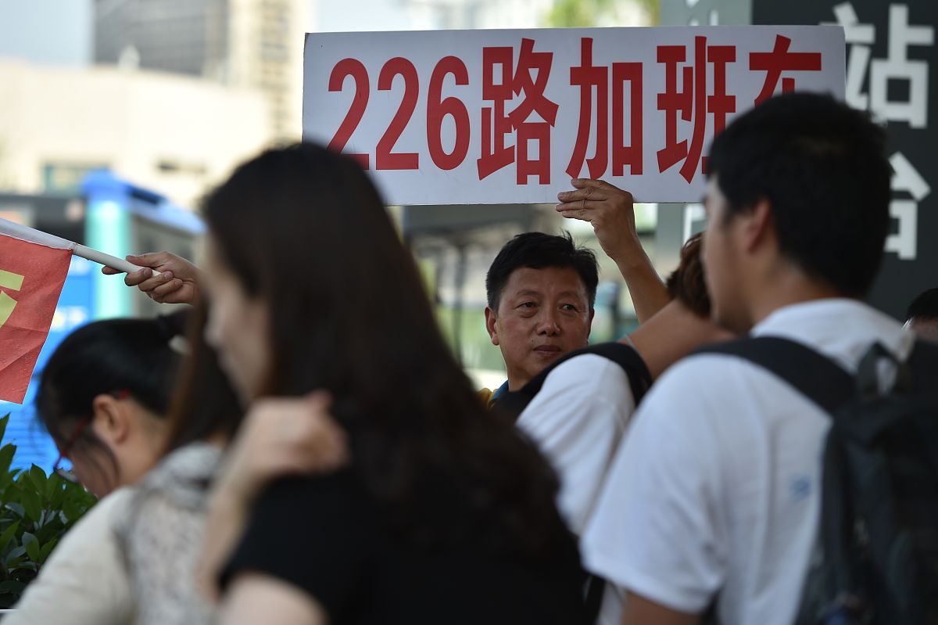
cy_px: 312
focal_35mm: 145
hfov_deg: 14.2
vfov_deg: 9.5
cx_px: 469
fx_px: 3776
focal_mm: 145
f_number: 4
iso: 200
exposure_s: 1/1000
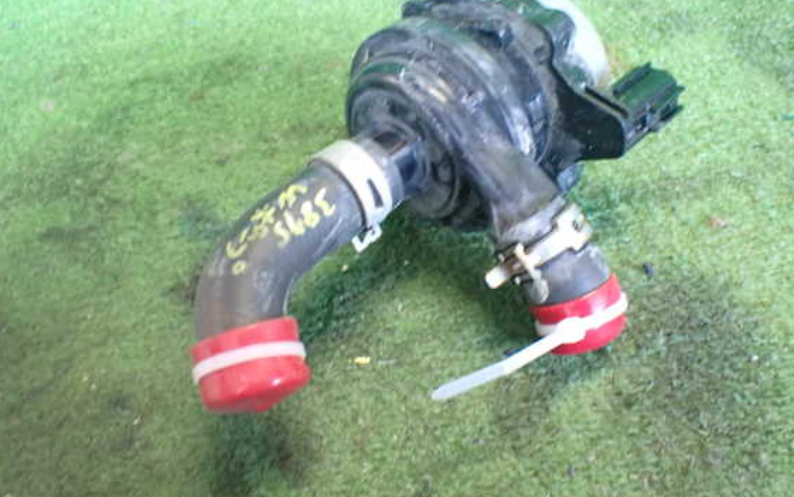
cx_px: 388
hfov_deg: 56.7
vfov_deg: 37.3
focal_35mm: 34
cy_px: 222
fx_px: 736
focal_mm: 5.4
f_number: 2.3
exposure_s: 1/40
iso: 800
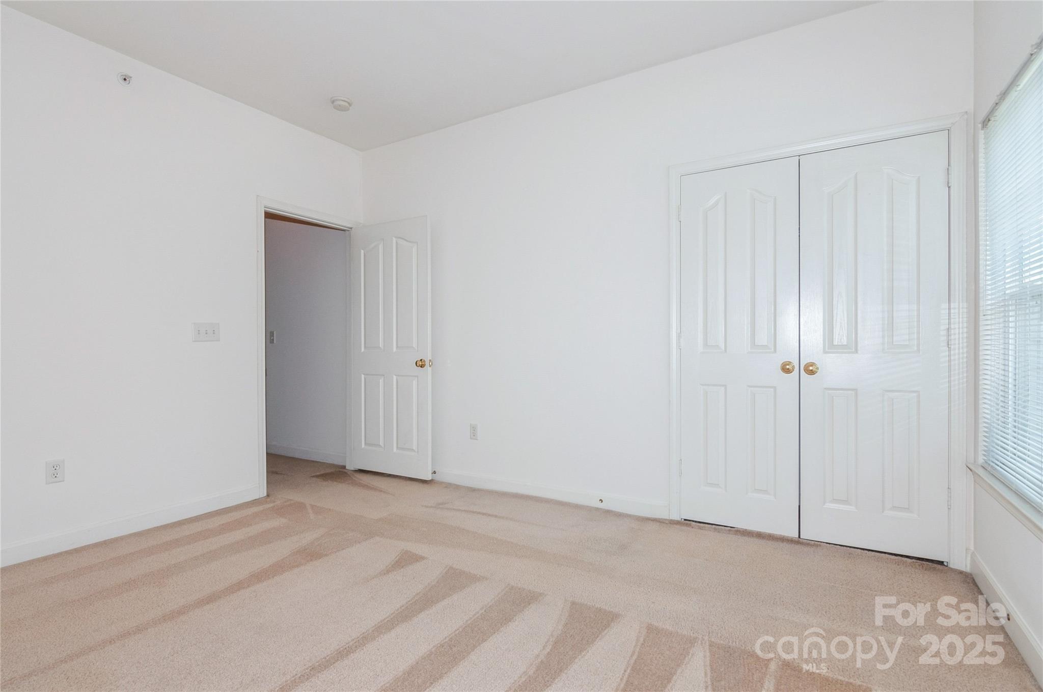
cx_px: 522
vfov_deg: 71.9
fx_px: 477
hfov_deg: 95.1
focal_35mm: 16
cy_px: 346
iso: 200
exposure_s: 1/60
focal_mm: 11
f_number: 8
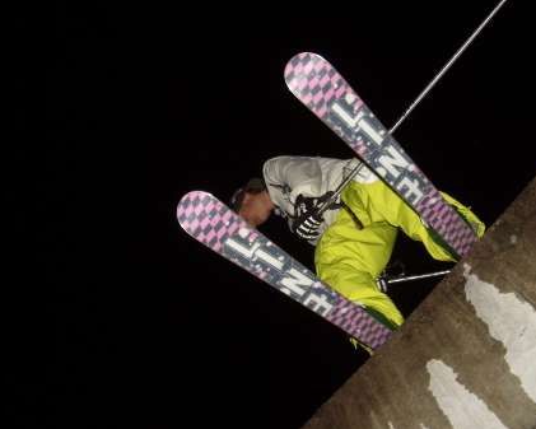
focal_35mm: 37
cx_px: 275
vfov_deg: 40.1
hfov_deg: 49.1
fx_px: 587
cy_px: 215
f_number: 2.6
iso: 100
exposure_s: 1/60
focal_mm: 5.8
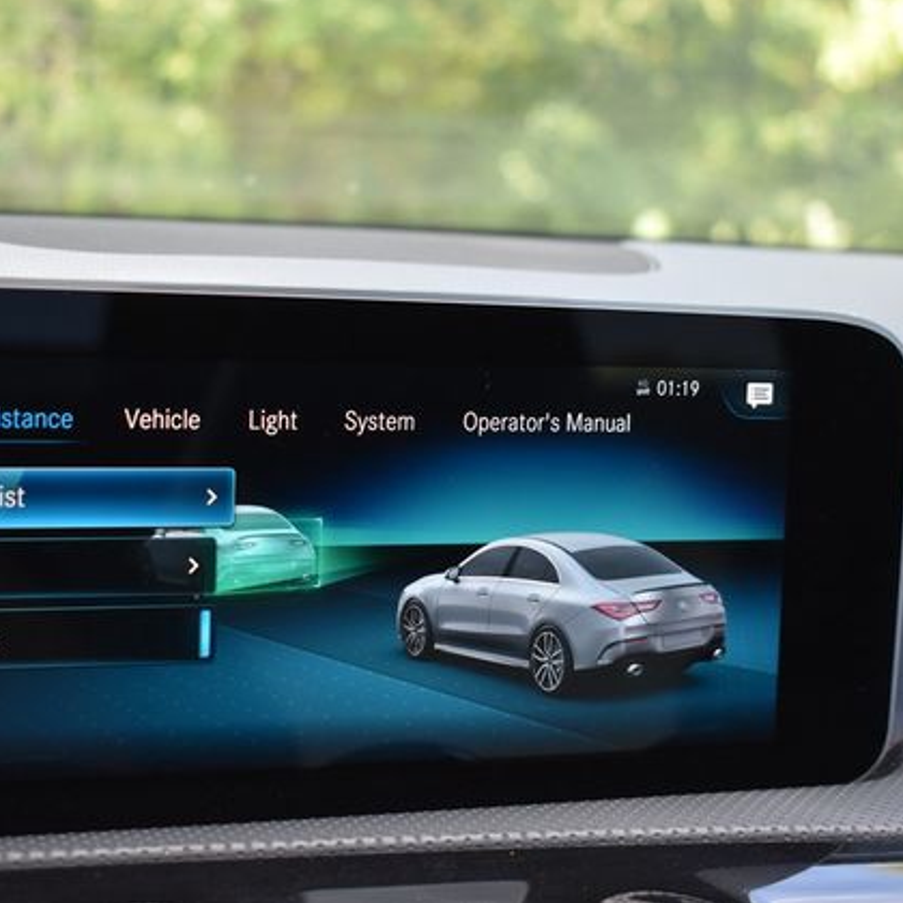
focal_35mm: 66
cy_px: 448
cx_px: 372
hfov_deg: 26.1
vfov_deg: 26.1
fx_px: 1948
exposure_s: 1/160
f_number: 4.5
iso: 800
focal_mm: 34
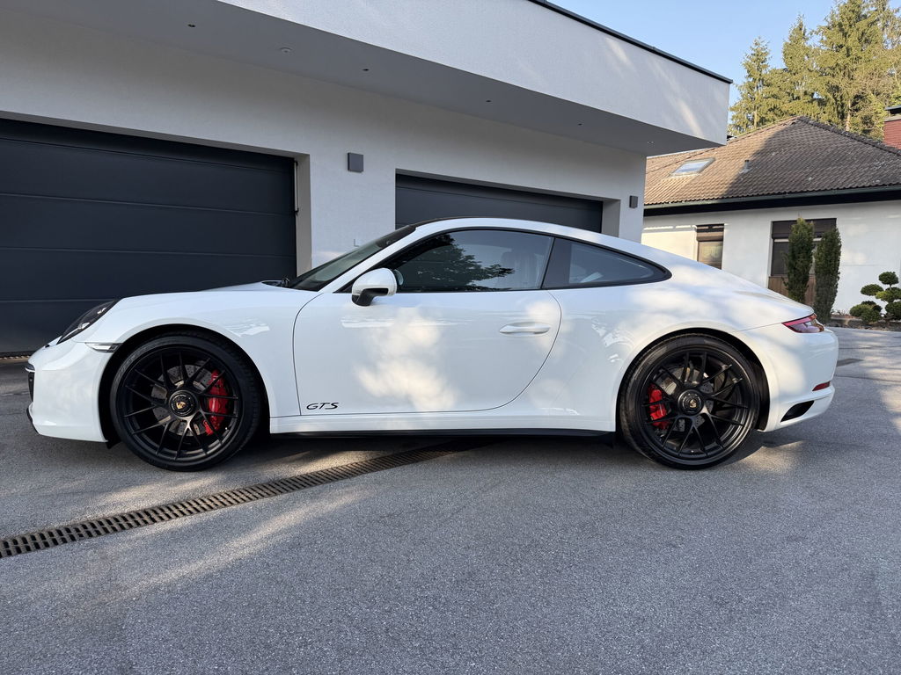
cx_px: 450
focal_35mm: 24
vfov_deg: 56.8
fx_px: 625
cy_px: 338
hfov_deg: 71.6
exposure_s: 1/1060
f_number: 1.78
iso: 80
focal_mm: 6.76
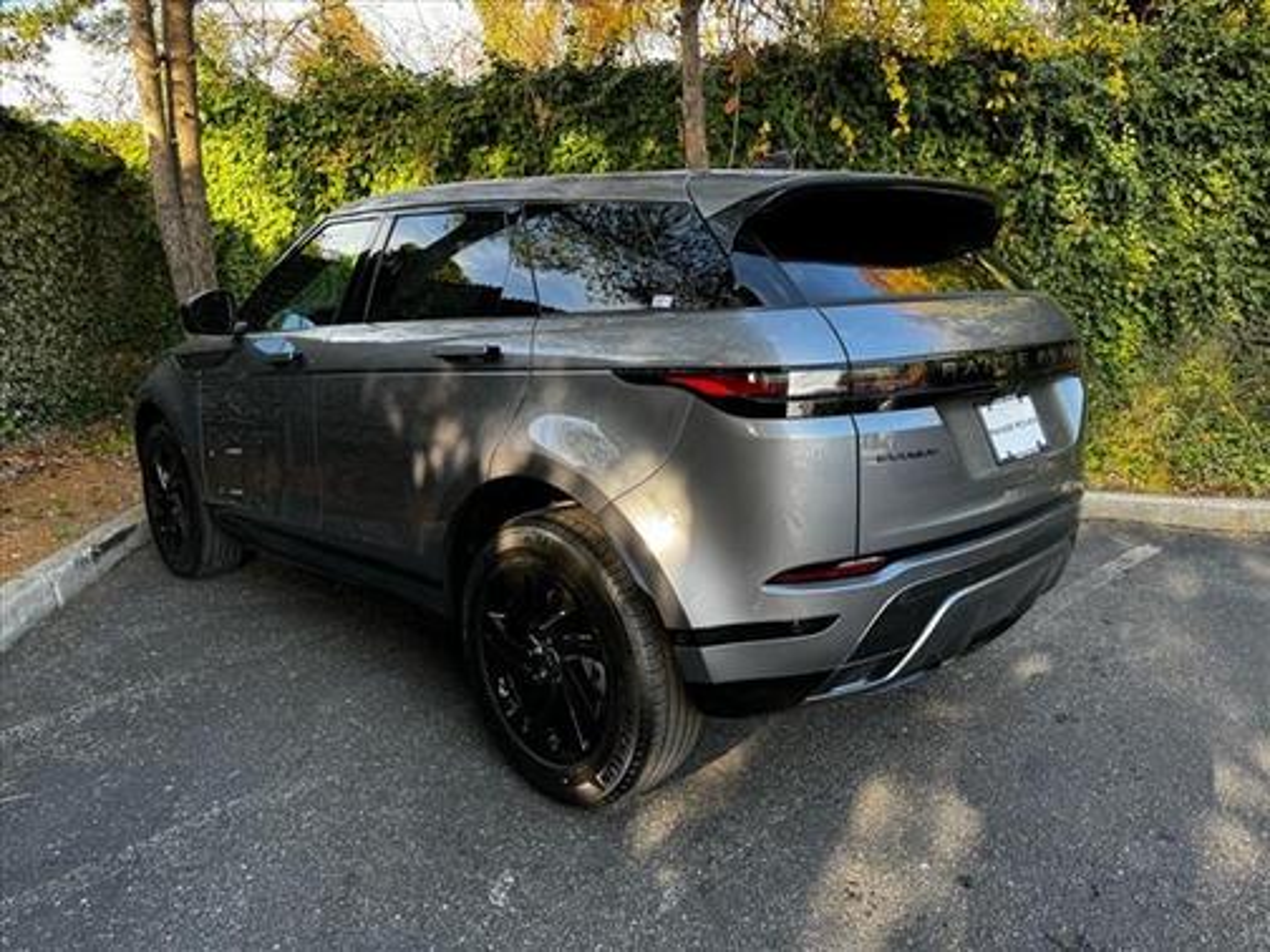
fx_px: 881
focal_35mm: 24
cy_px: 476
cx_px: 635
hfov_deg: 71.6
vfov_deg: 56.8
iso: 50
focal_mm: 6.76
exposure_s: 1/121
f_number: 1.78
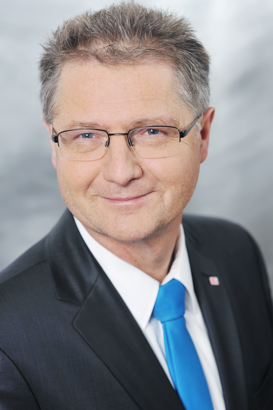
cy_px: 205
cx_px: 136
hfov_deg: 16.1
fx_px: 967
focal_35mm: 85
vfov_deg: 23.9
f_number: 3.5
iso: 100
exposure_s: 1/80
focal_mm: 85
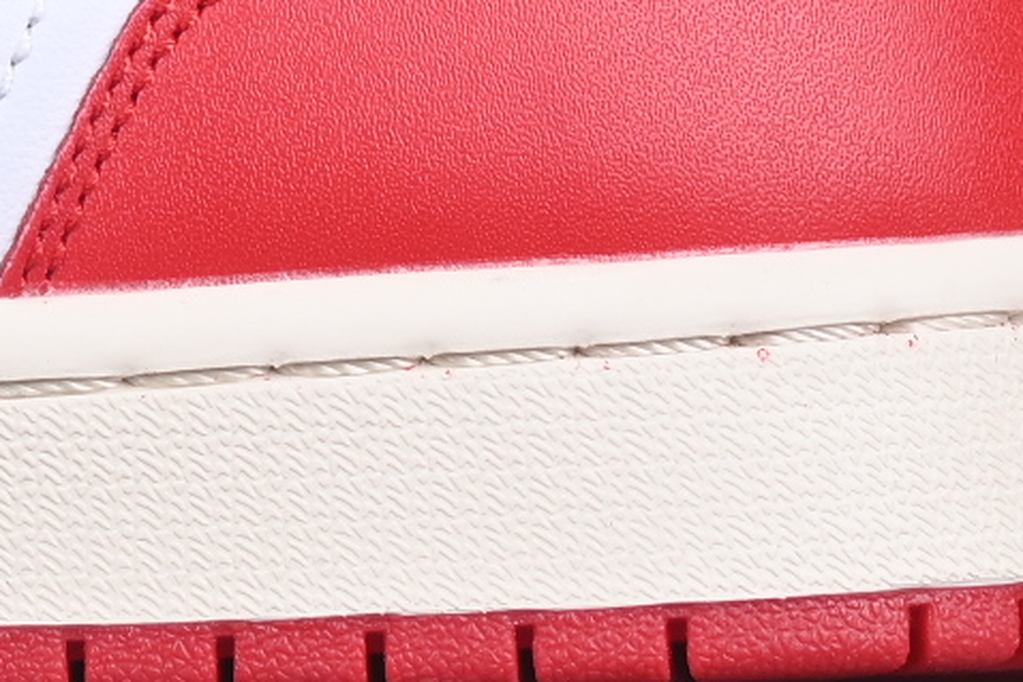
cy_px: -522
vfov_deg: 3.1
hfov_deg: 4.7
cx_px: -745
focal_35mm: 437
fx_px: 12421
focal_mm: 50
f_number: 8
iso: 160
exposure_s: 1/80
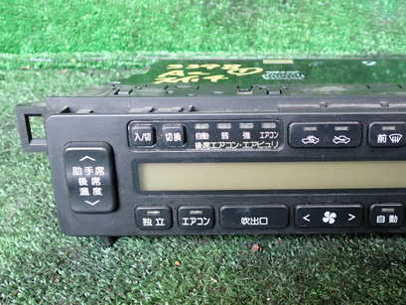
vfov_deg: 32.8
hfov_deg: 42.1
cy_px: 130
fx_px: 516
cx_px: 283
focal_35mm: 44
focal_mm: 5.4
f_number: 2.3
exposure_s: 1/30
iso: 250
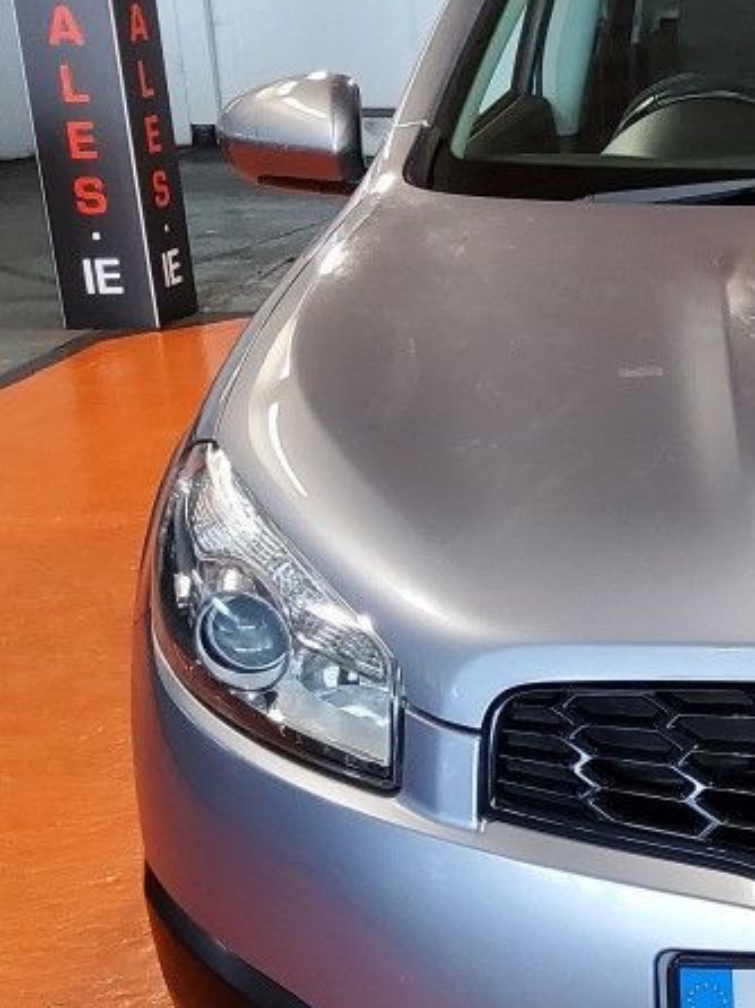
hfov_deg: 19.5
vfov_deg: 27.7
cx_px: 958
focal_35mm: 70
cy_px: 633
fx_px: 2038
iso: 250
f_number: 2
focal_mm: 3.08
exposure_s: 1/100
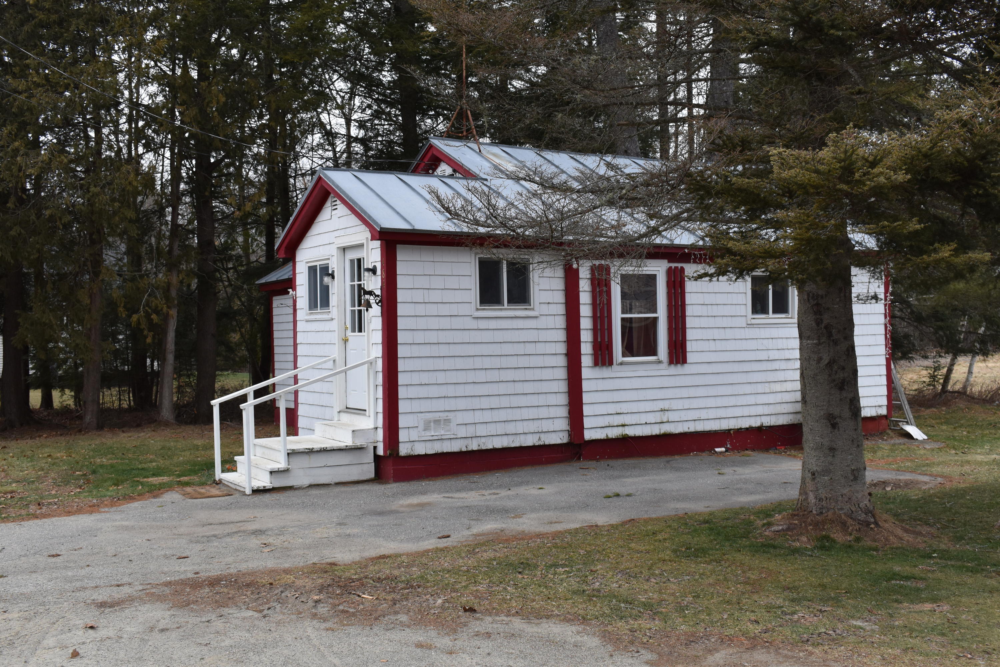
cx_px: 500
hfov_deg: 49.6
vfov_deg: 34.2
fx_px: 1083
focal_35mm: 39
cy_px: 334
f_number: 7.1
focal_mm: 26
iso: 400
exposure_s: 1/200
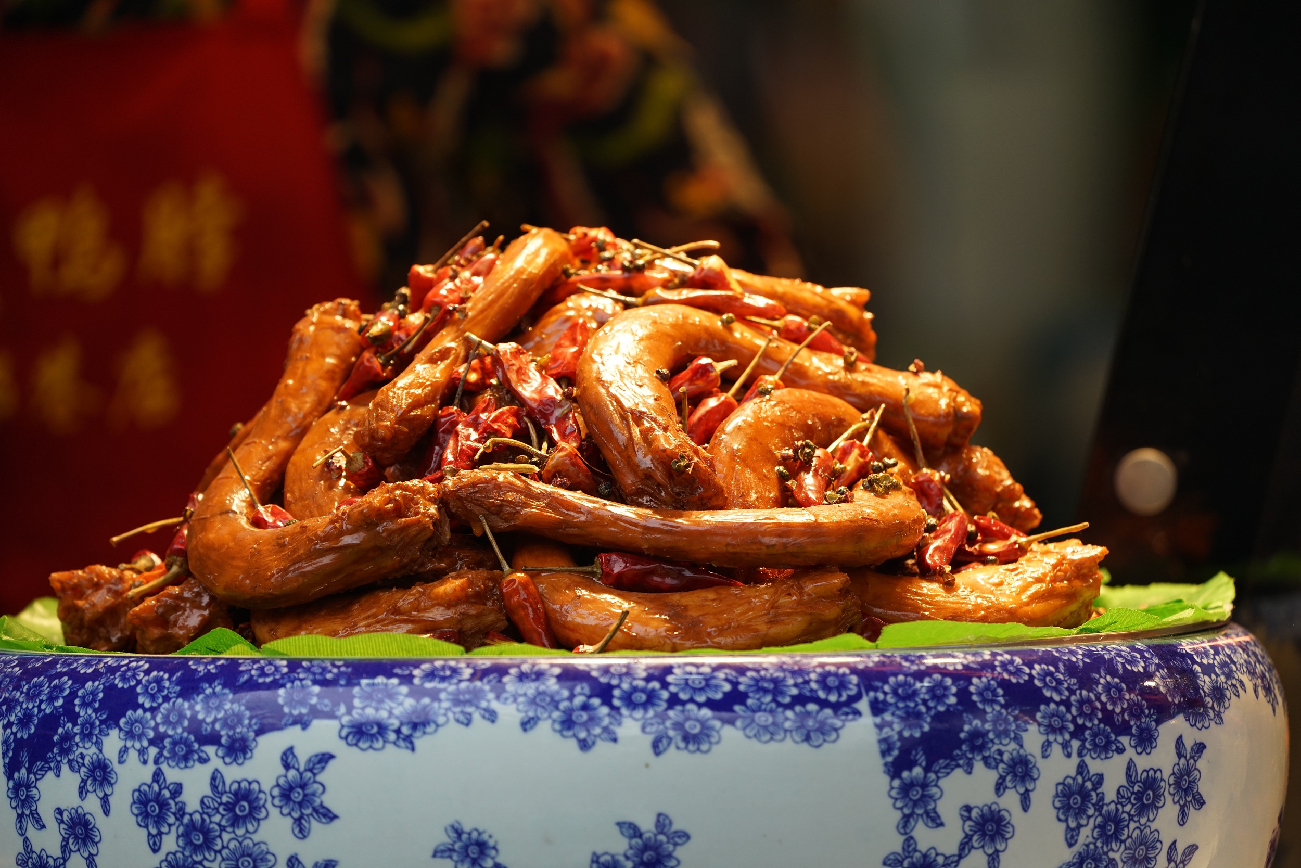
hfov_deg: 5.8
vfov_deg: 3.9
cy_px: 434
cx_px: 650
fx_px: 12831
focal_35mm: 355
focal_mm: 355
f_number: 5.6
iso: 640
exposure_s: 1/320
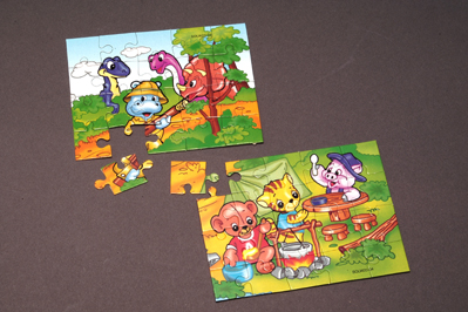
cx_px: 234
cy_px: 156
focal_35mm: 105
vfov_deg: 13.0
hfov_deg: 19.5
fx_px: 1365
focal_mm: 70
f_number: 25
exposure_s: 1/125
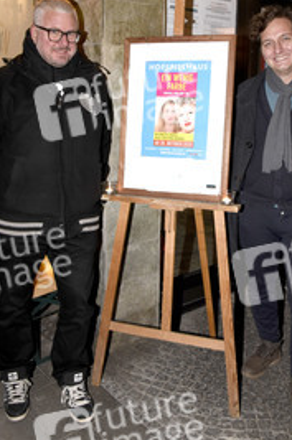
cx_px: 167
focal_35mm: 36
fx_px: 440
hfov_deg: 36.7
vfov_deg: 53.0
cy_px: 185
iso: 3200
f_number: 6.3
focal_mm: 24
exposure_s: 1/60
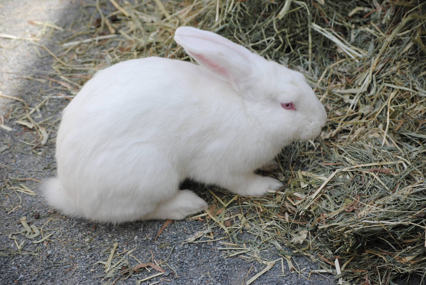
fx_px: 1528
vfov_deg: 10.7
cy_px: 142
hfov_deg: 15.9
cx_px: 213
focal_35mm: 129
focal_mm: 86
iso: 160
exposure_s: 1/500
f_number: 5.6
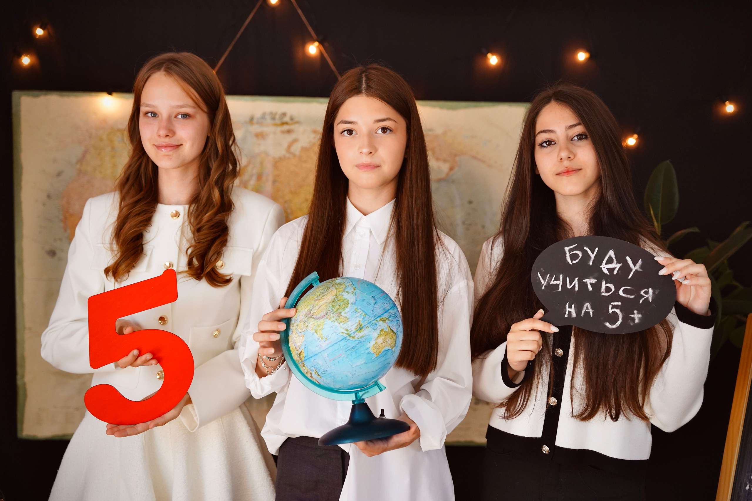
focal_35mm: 49
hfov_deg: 40.6
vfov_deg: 27.7
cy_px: 250
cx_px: 376
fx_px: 1017
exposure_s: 1/1000
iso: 2000
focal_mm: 48.7
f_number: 2.8
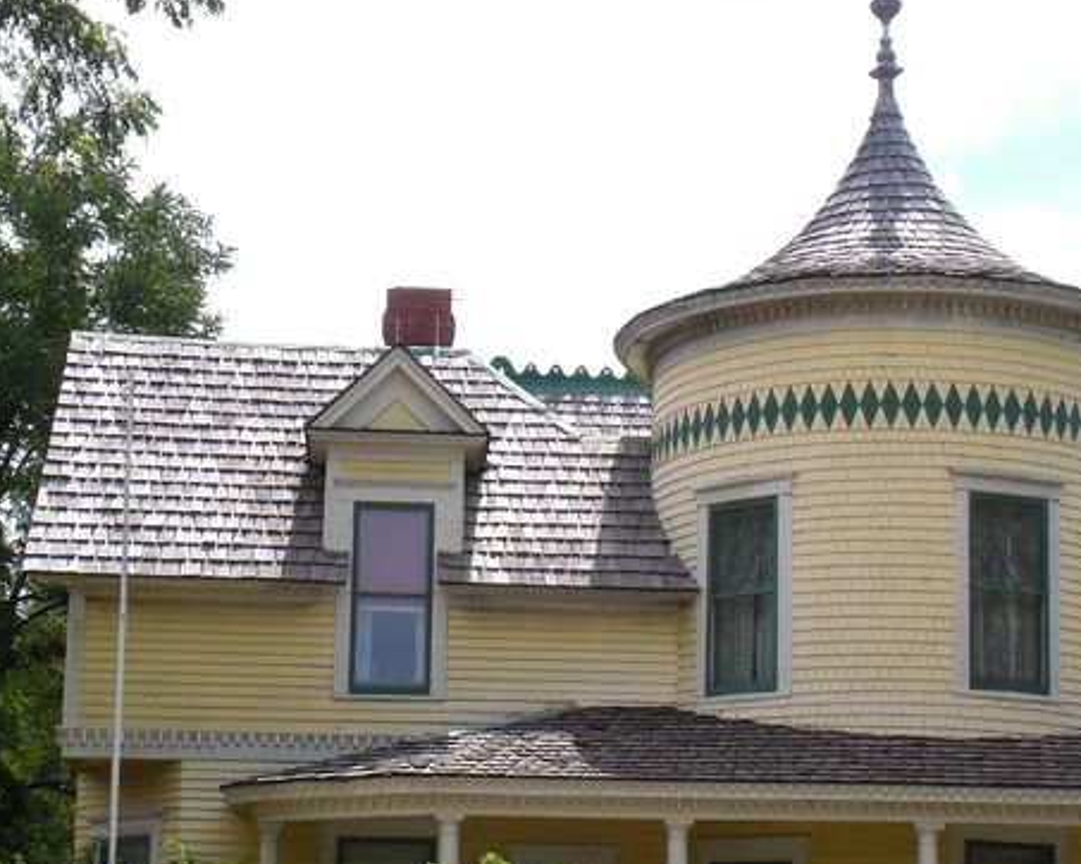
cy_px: 623
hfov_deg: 21.7
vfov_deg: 17.4
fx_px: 2814
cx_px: 601
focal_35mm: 88
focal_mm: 8.44
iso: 64
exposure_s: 1/250
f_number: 6.4
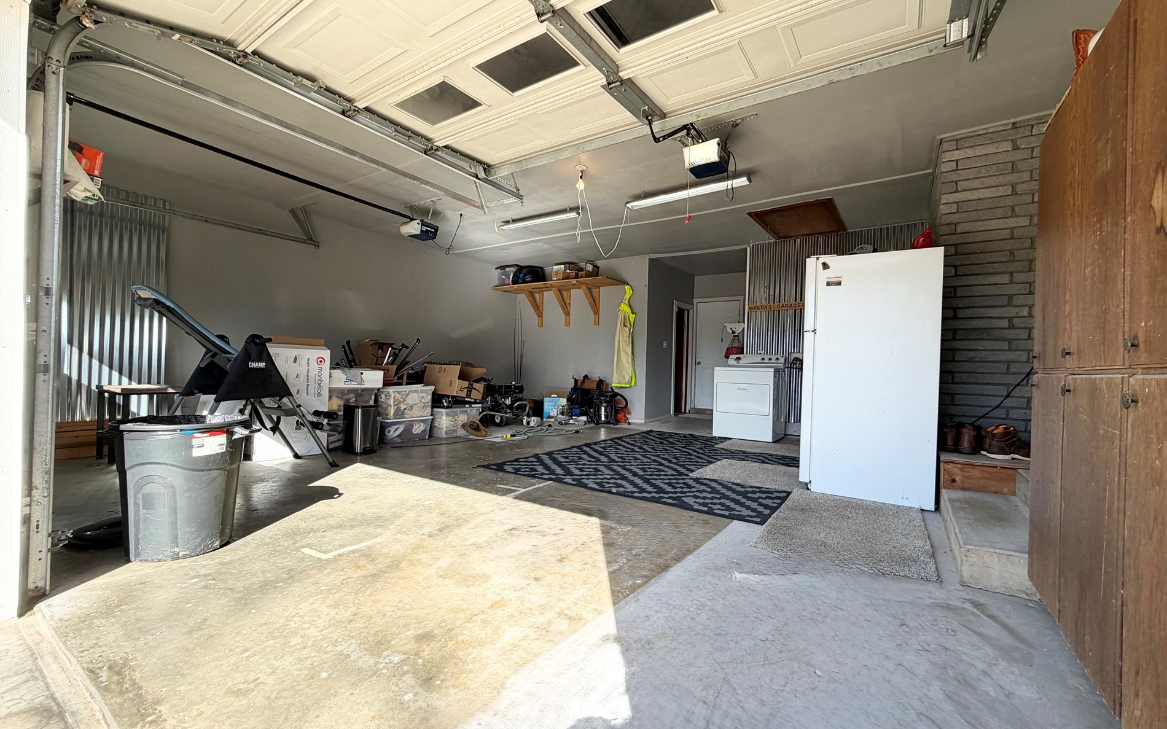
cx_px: 588
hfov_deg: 101.5
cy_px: 368
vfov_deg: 74.8
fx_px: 477
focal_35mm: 15
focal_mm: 2.22
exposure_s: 1/220
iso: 40
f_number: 2.2
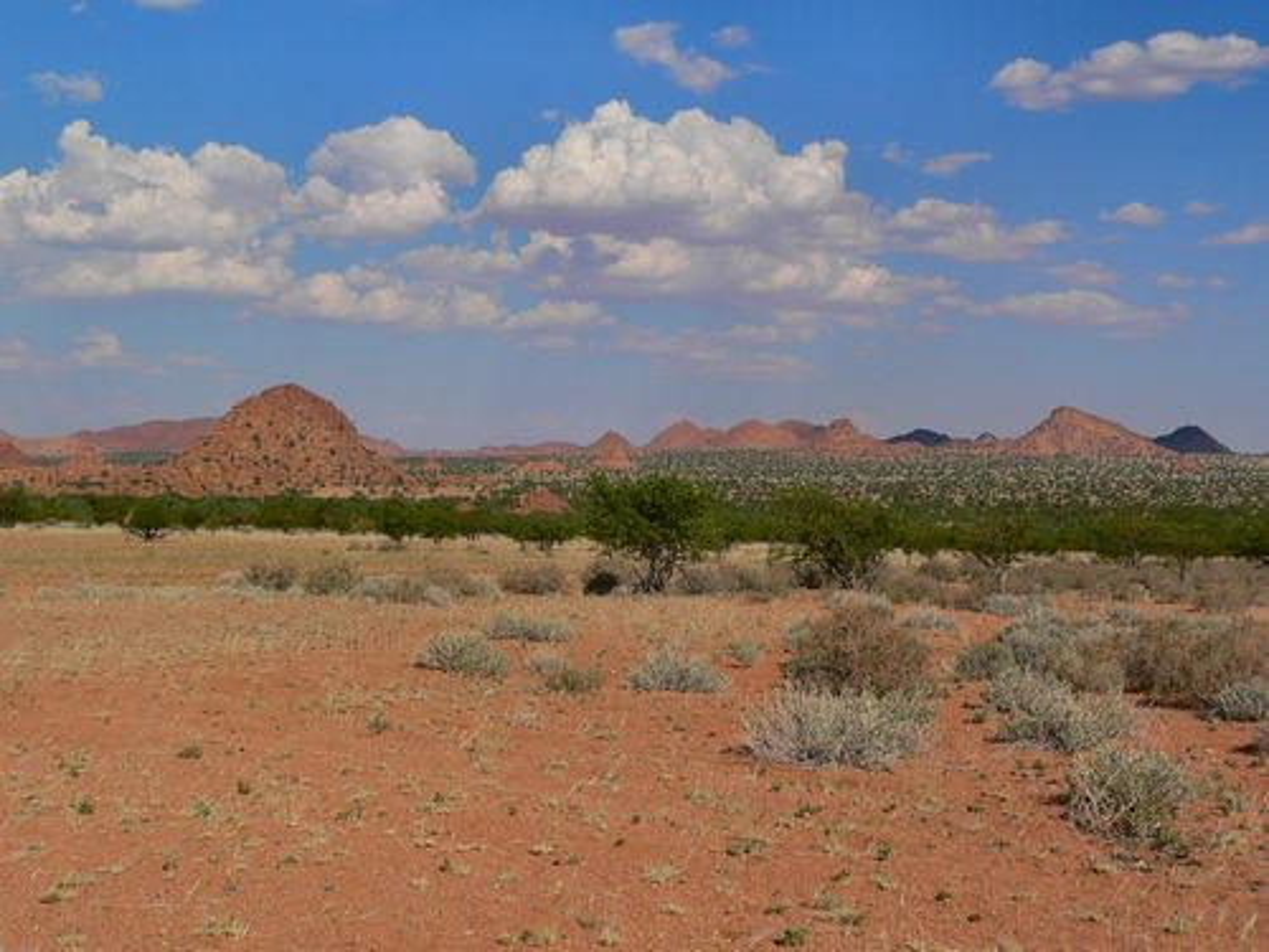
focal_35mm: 50
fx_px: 1833
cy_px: 476
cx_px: 634
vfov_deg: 29.1
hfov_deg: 38.2
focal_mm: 8.3
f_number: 5.6
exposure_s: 1/800
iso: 80
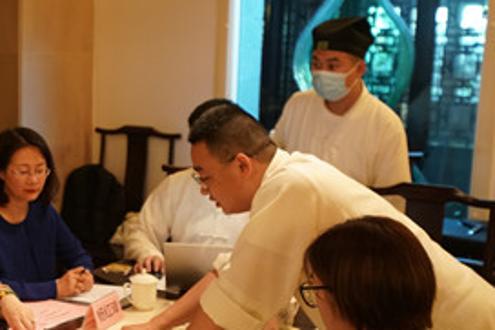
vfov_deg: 20.3
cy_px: 190
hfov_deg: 29.1
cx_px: 67
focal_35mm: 67
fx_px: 921
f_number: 3.2
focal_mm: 35
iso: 2000
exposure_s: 1/60
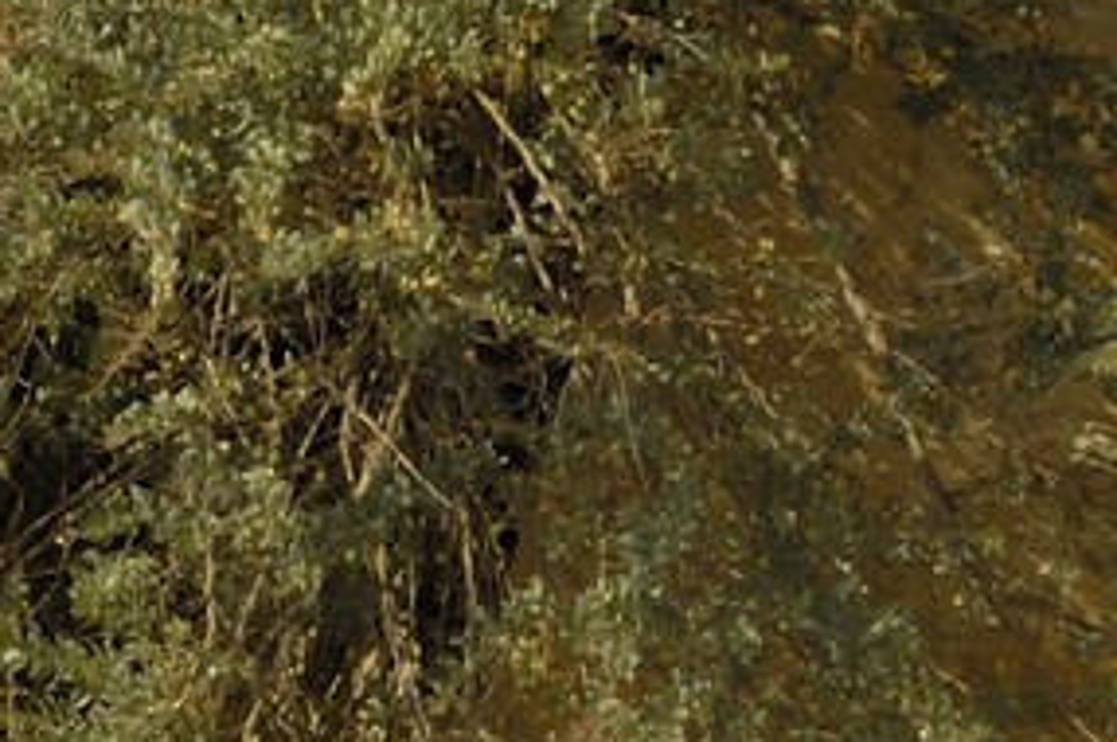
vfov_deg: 5.8
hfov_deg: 7.9
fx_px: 7283
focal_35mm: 235
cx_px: -1851
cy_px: -195
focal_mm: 28
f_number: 13
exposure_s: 1/160
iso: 100
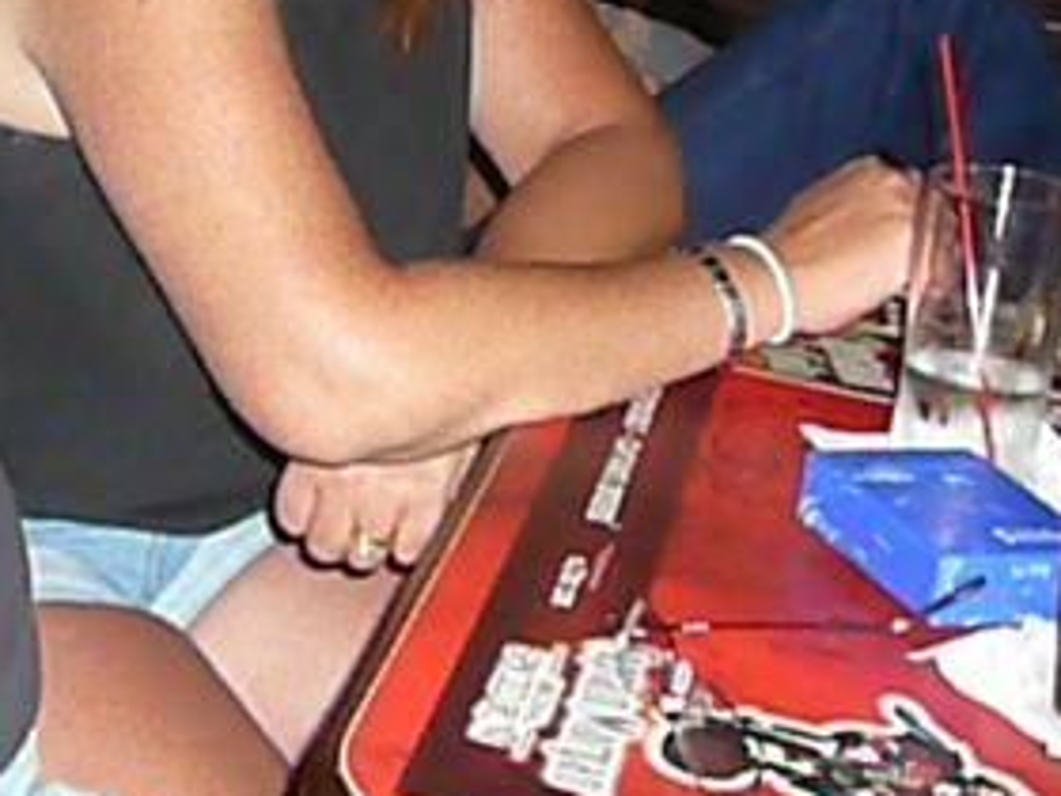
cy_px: -27
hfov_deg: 23.9
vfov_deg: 17.9
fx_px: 2452
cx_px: 167
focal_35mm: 80
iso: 800
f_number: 2.8
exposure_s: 1/30
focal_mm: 5.2
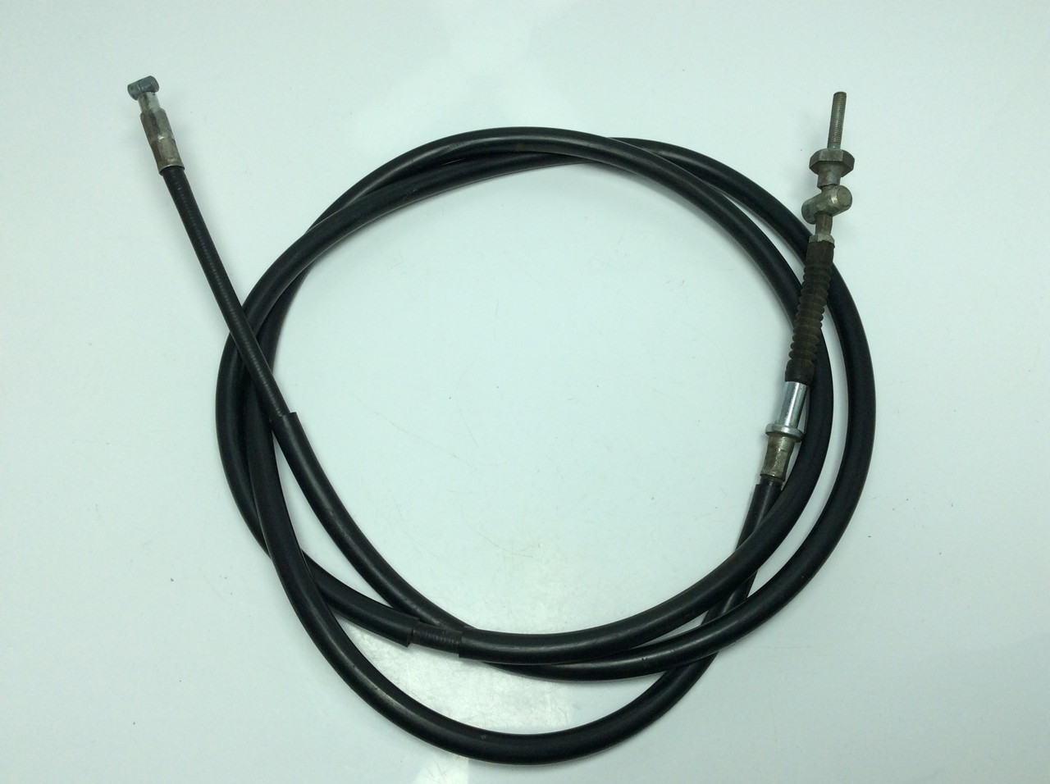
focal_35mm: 32
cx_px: 525
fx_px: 969
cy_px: 392
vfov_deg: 44.1
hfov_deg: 56.9
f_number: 2.4
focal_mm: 3.3
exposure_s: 1/497
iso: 32
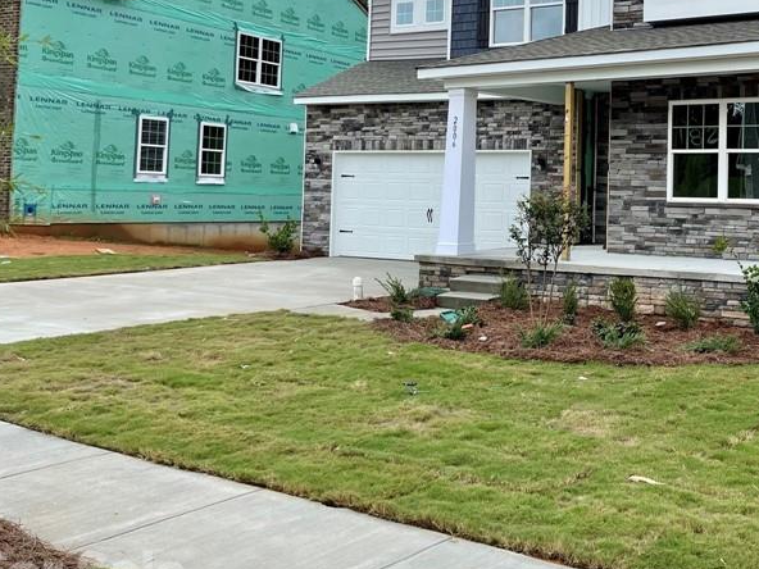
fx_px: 987
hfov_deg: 40.1
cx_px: 624
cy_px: 144
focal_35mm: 45
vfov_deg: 31.6
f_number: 1.6
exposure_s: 1/3559
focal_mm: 5.1
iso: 32
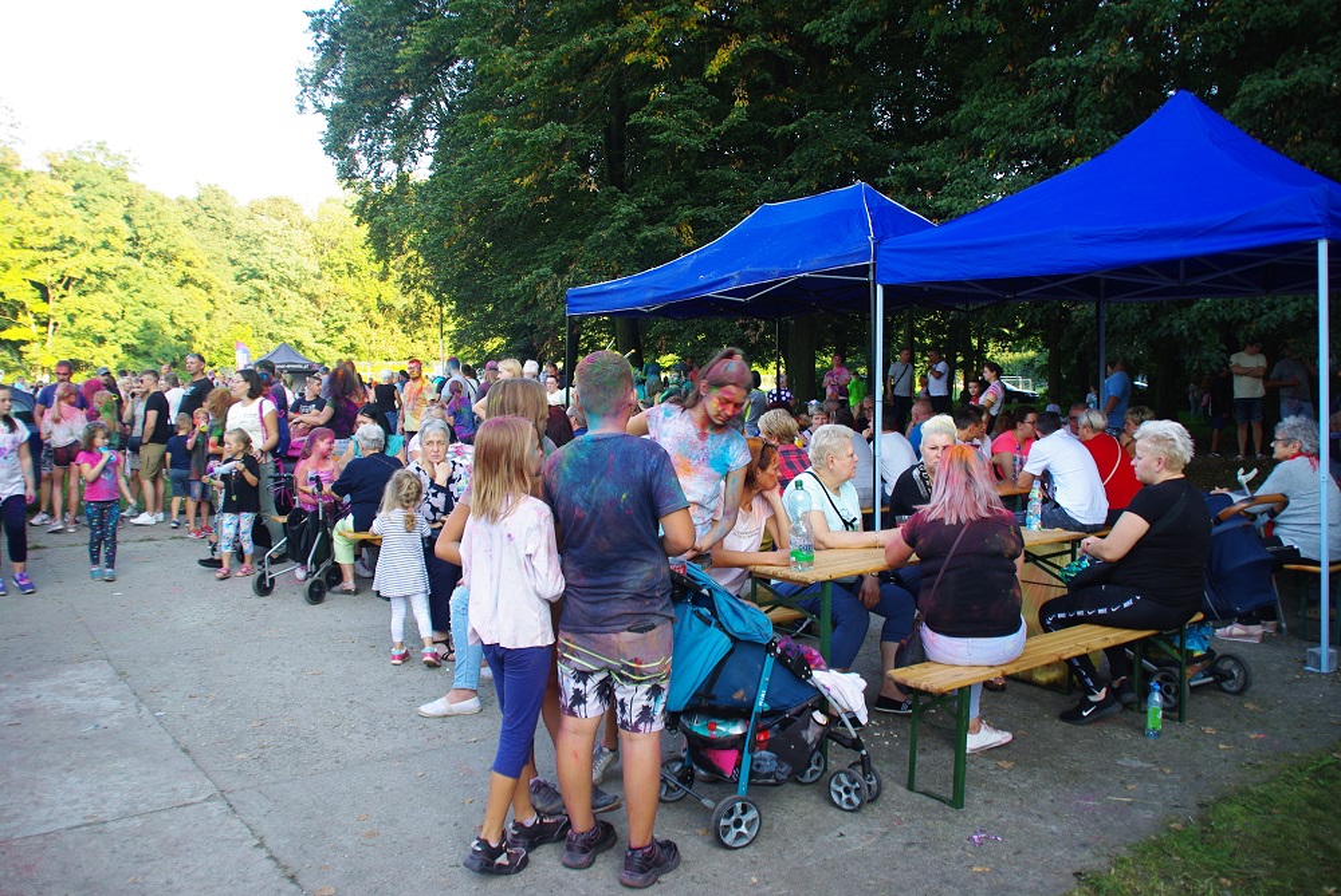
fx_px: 1007
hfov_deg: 67.3
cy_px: 448
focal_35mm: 27
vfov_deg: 48.0
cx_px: 670
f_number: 5.6
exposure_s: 1/45
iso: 100
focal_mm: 18
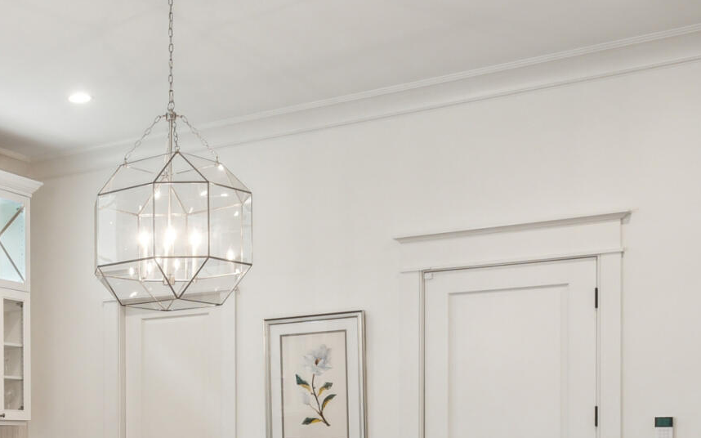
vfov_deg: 22.0
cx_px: -31
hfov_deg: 32.3
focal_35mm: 57
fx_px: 1089
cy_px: 429
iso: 400
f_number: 7.1
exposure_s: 1/10
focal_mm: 16
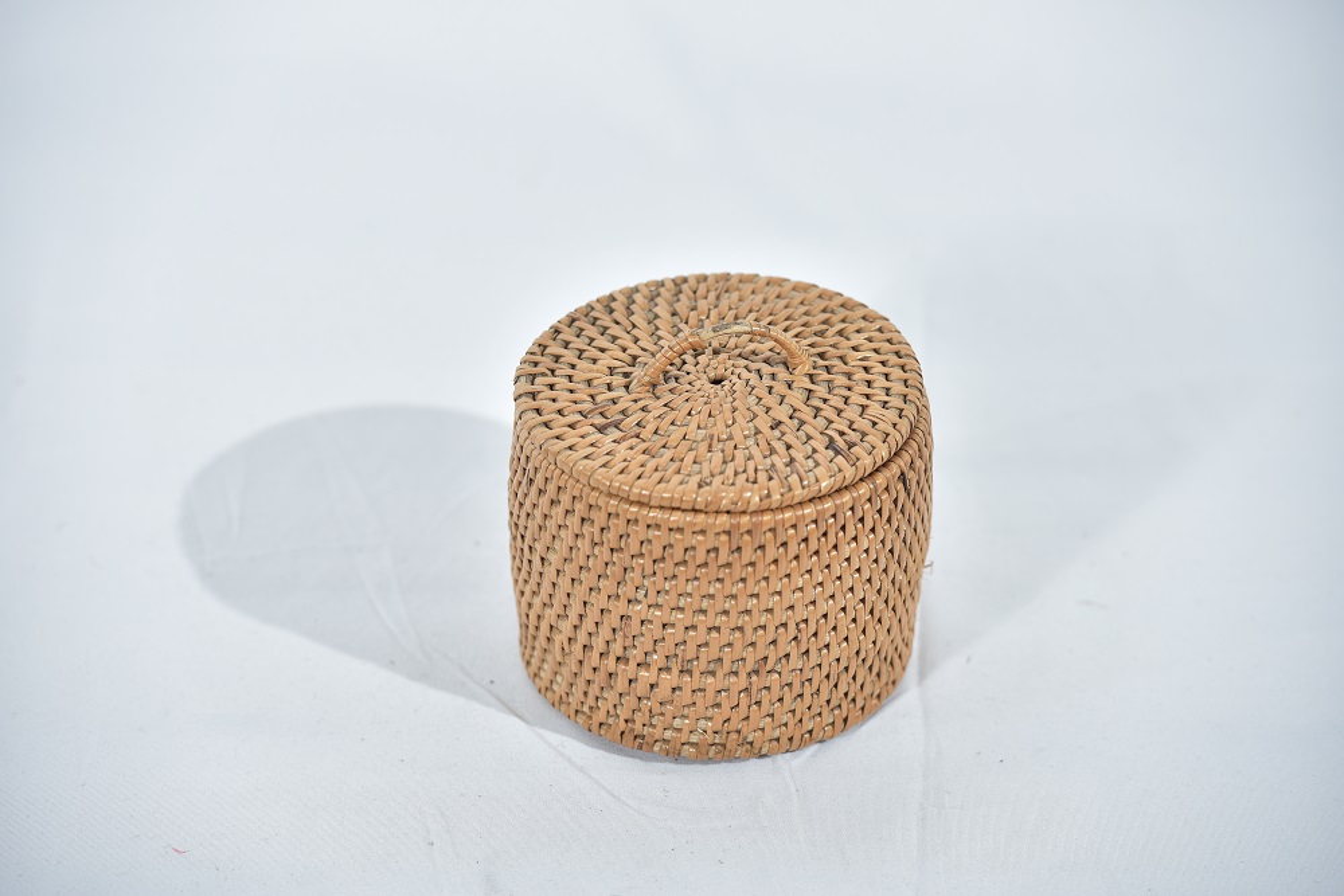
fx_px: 7467
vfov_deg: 6.9
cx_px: 672
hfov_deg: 10.3
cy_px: 448
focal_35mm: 200
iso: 200
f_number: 5.6
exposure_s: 1/125
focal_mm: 200
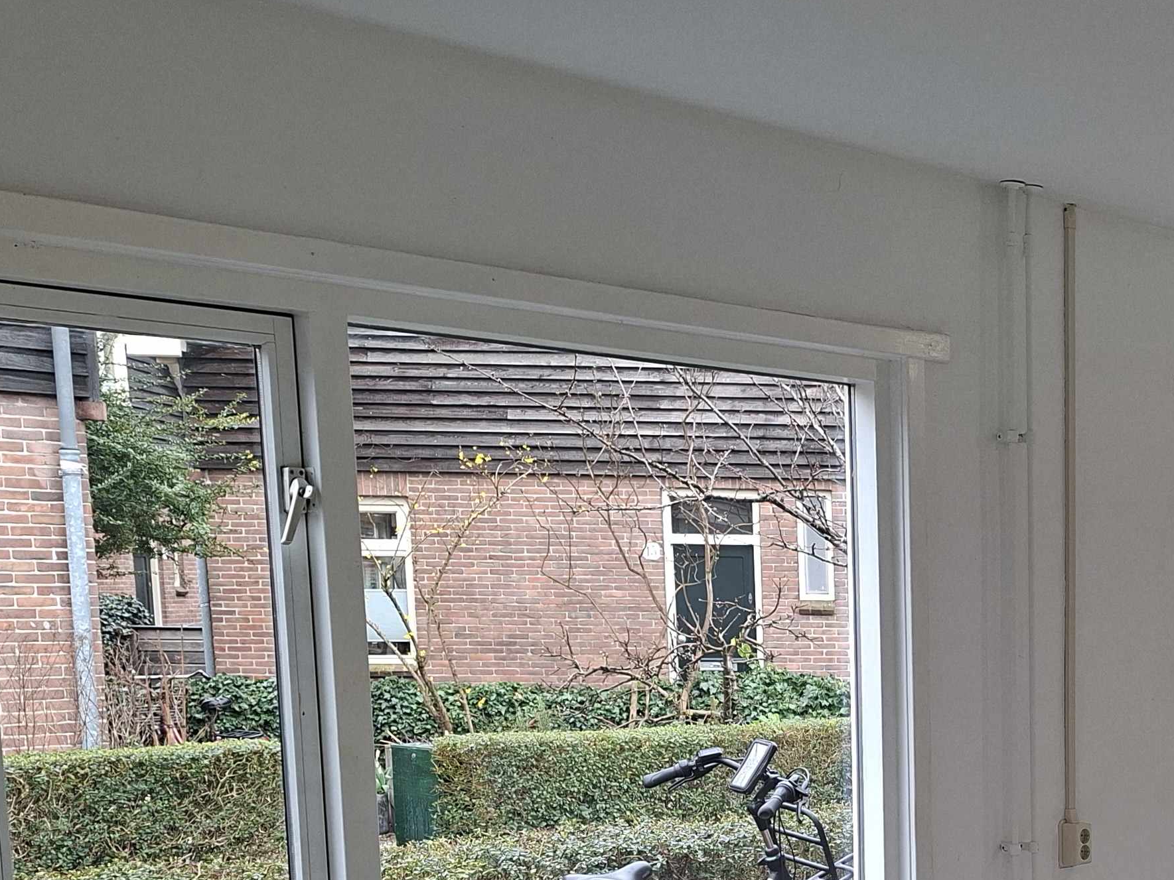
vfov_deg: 26.4
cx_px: 1118
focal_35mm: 52
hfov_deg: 34.2
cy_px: 902
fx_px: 1764
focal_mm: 5.54
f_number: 1.8
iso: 100
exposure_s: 1/100
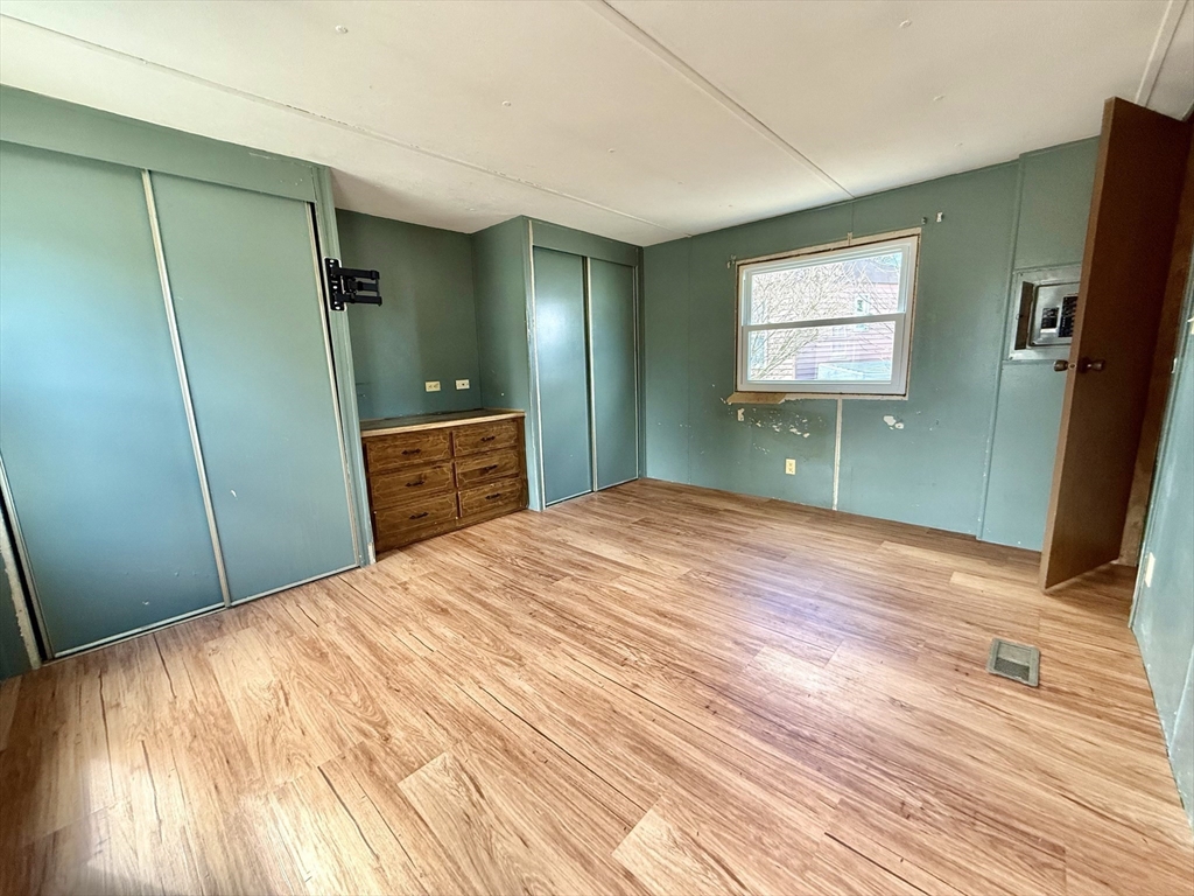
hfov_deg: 102.1
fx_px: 483
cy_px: 448
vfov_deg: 85.7
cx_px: 597
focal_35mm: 14
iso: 320
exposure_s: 1/99
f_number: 2.2
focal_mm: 2.22
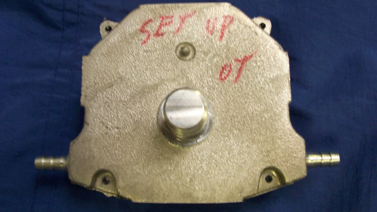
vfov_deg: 30.4
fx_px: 390
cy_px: 92
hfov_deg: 51.6
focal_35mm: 39
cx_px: 185
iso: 140
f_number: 2.8
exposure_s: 1/20
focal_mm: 6
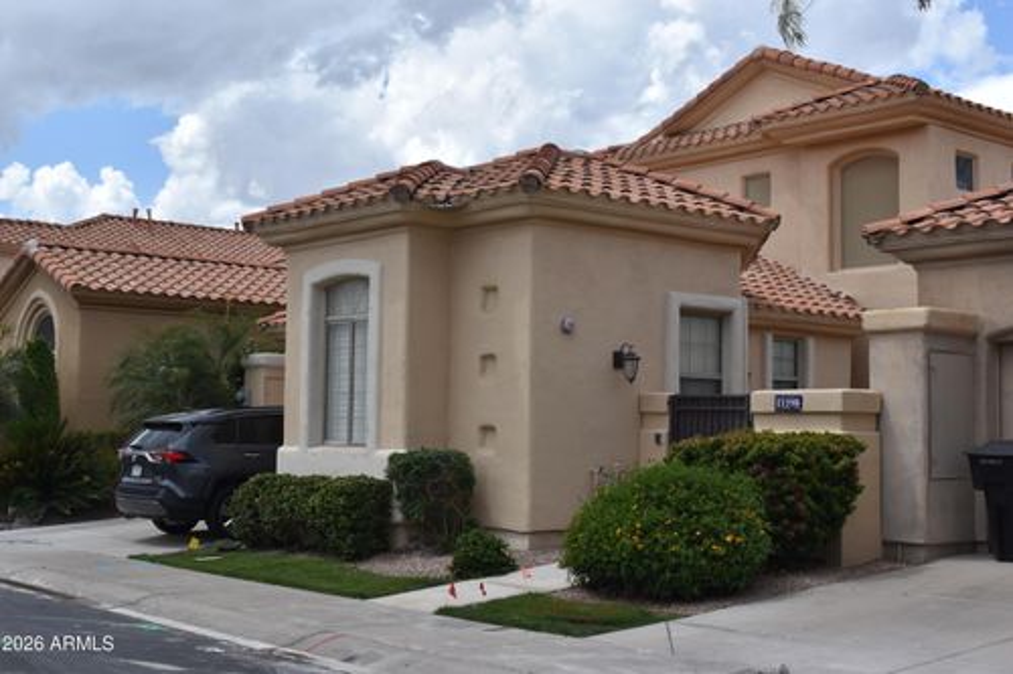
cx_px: 506
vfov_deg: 28.1
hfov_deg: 41.1
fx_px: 1350
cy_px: 337
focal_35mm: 48
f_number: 9
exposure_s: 1/320
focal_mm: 32
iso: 100
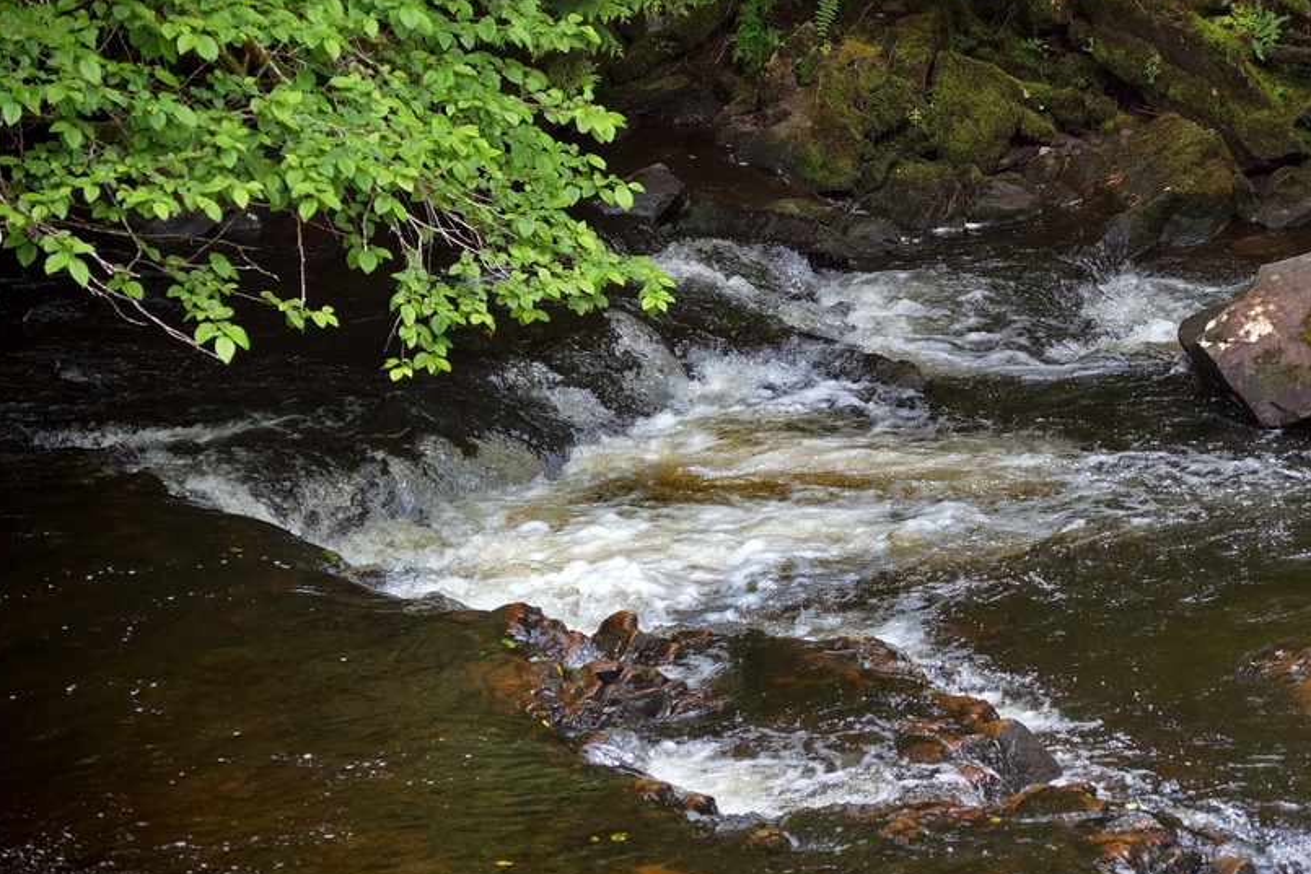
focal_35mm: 178
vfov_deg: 7.7
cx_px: 948
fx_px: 6483
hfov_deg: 11.5
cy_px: 368
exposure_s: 1/250
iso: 400
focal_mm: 112
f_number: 4.8
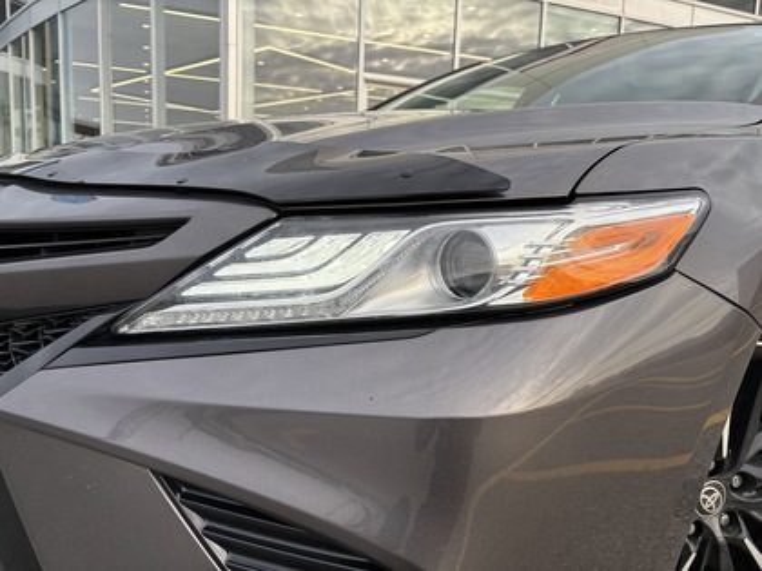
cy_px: 286
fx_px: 572
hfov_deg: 67.3
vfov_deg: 53.1
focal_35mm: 26
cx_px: 381
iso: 50
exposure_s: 1/477
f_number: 1.6
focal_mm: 5.96
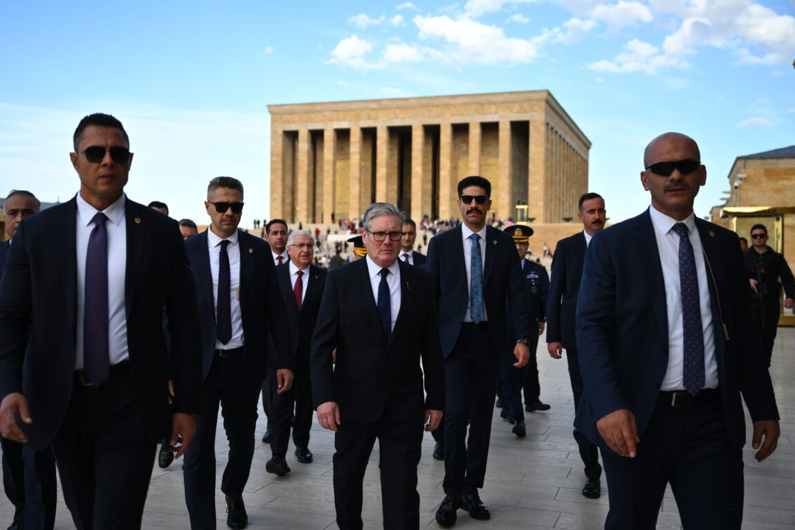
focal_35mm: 39
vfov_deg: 34.2
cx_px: 359
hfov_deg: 49.5
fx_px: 861
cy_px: 259
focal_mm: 35
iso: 100
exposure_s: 1/800
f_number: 2.8
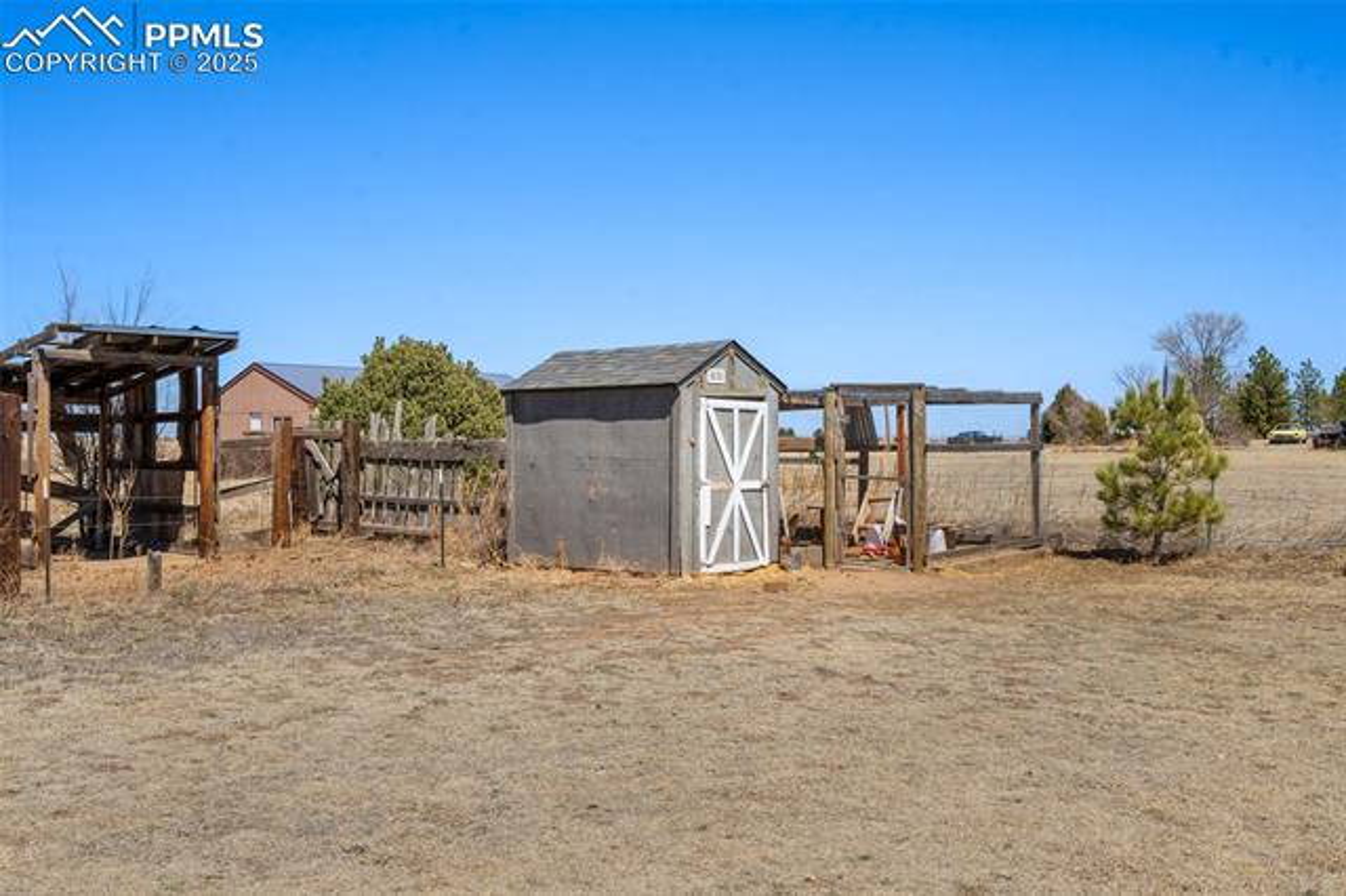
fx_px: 1308
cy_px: 448
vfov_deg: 37.8
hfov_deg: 54.5
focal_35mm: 35
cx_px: 673
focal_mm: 35
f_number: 10
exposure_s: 1/40
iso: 100
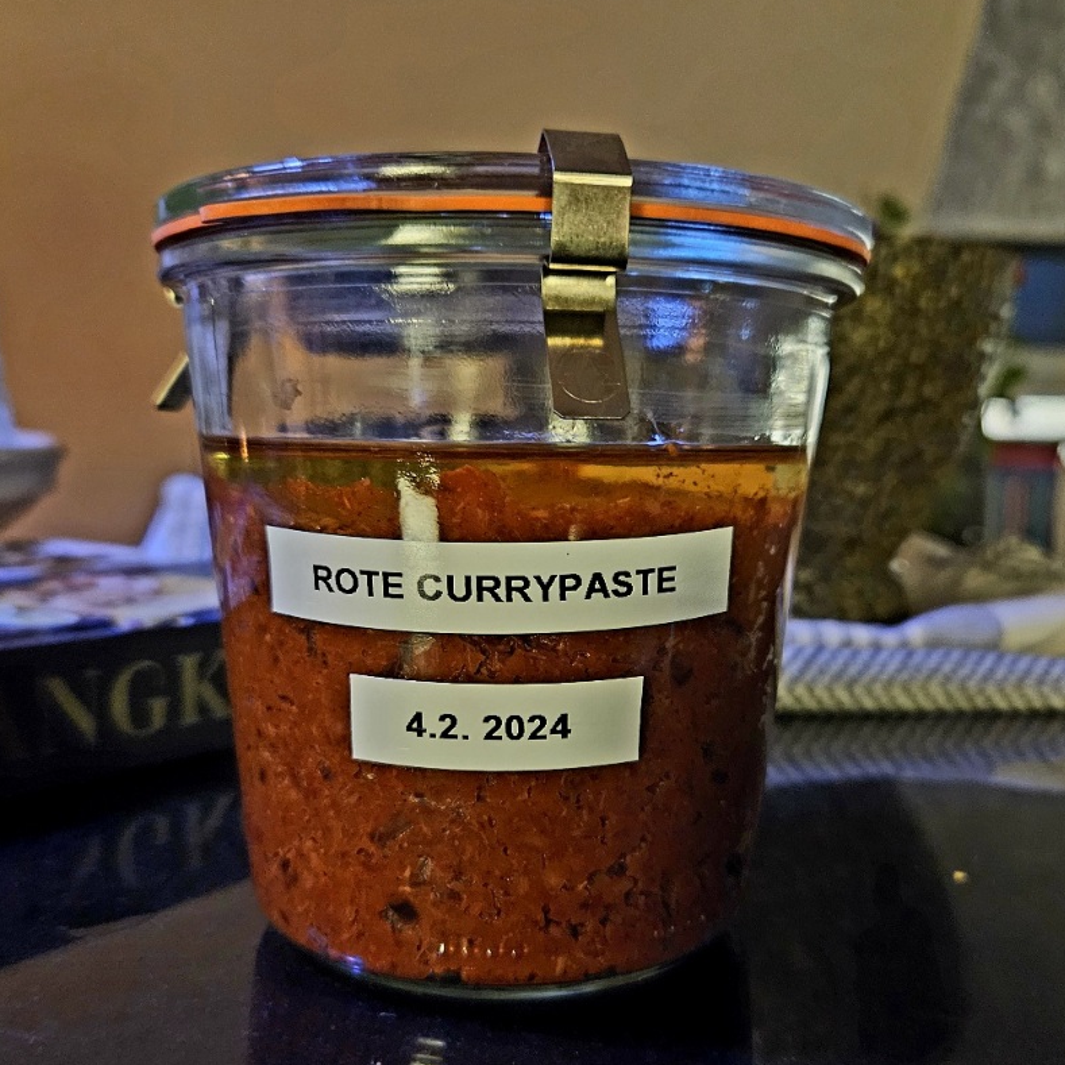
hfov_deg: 49.7
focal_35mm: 33
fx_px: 1149
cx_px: 513
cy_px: 595
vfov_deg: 49.6
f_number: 1.8
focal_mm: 5.4
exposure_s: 1/25
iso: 800
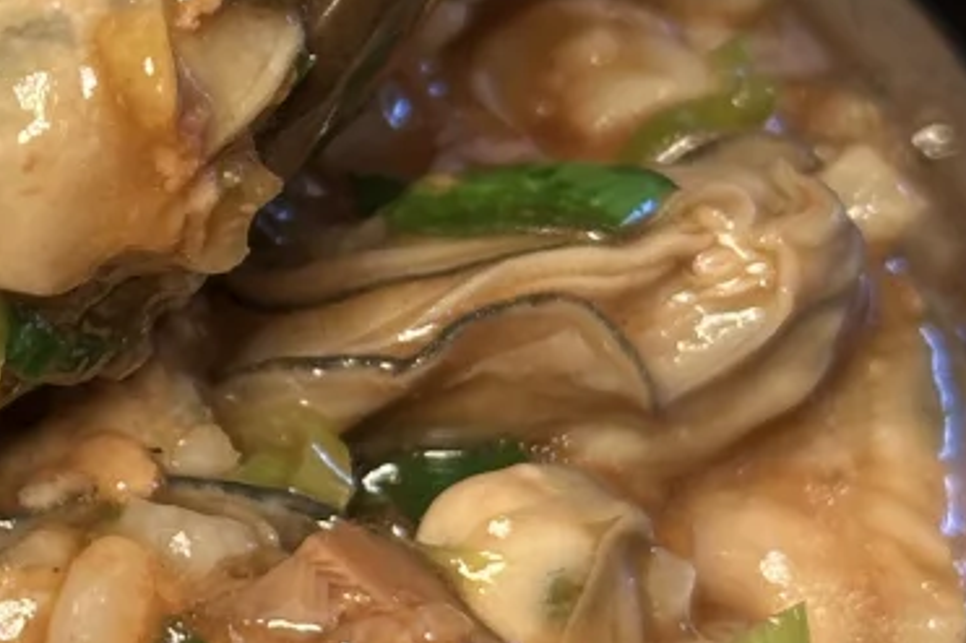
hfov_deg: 10.4
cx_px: -266
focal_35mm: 194
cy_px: 224
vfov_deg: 7.1
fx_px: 5203
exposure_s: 1/121
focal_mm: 6.86
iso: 50
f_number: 1.78
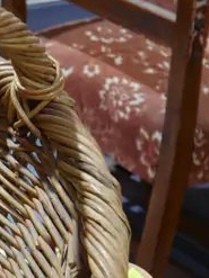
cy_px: 245
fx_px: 1136
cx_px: -175
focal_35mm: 141
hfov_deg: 9.9
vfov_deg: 13.9
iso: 500
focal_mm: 17
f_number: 4
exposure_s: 1/60
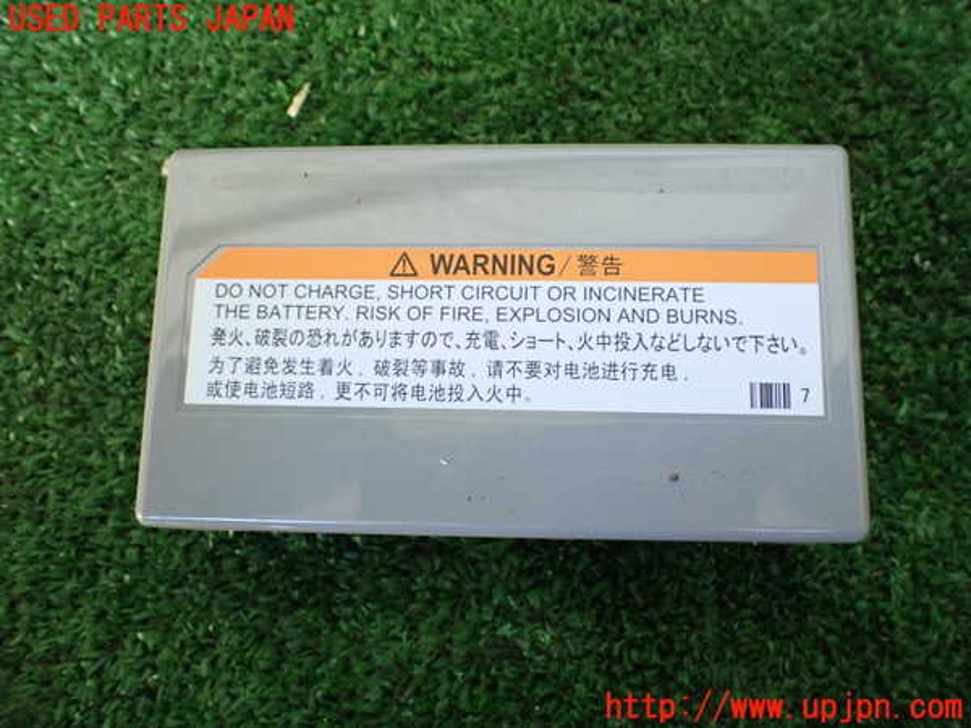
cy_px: 364
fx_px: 842
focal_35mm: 30
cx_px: 486
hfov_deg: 60.0
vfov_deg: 46.8
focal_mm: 5.4
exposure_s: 1/125
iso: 800
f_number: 2.3
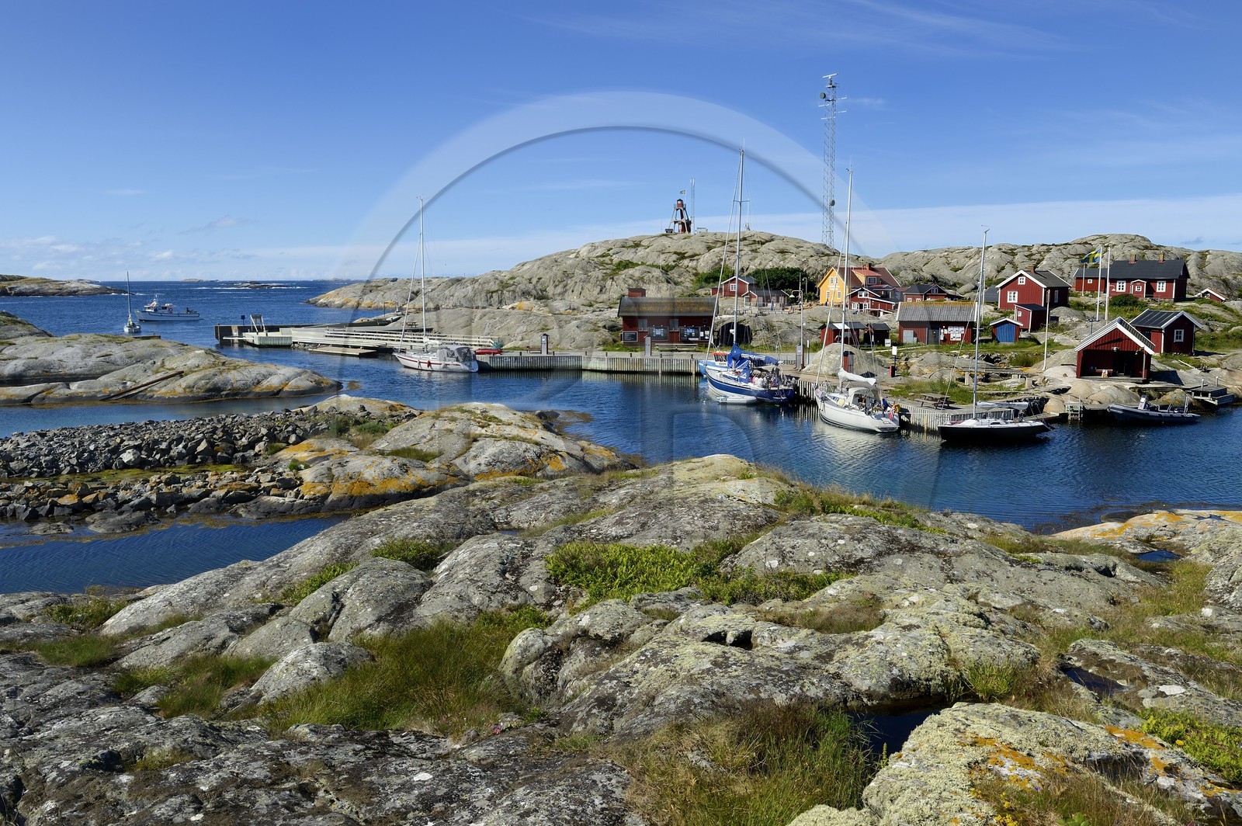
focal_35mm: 29
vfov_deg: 44.9
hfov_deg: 63.7
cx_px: 621
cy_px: 413
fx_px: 1000
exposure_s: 1/200
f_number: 10
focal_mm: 29
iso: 100
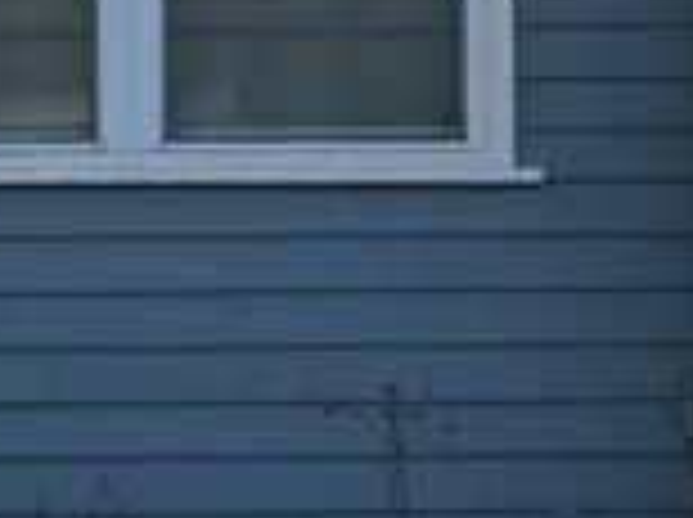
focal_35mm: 160
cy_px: -248
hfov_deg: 12.3
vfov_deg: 9.0
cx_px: 72
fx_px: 3198
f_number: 2.8
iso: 100
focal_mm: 4.5
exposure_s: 1/250
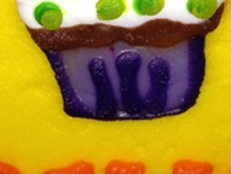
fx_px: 922
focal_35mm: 138
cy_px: -67
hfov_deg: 14.3
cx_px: 96
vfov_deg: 10.5
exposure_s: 1/183
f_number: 2.4
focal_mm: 4.28
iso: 50
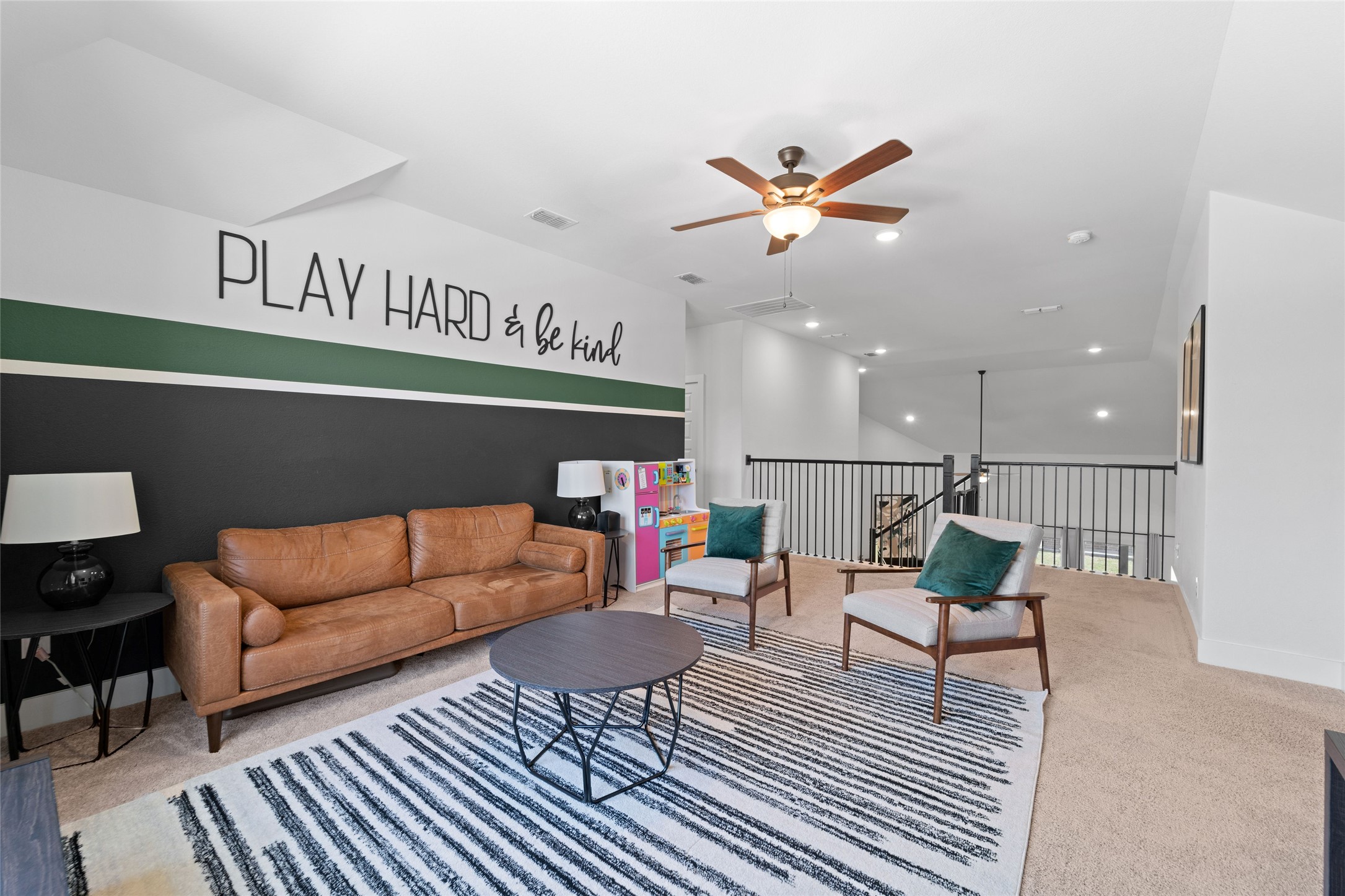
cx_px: 672
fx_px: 523
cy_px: 448
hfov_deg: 104.3
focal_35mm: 14
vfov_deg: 81.2
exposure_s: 1/5
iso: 400
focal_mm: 14
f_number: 8
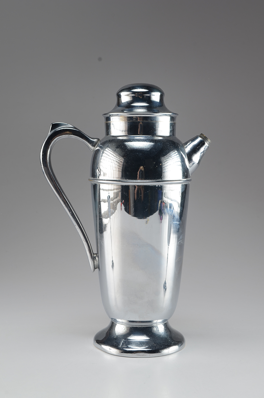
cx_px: 132
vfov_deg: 32.0
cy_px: 199
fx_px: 696
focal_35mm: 63
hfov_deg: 21.5
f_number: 11
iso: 100
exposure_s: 1/80
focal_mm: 42
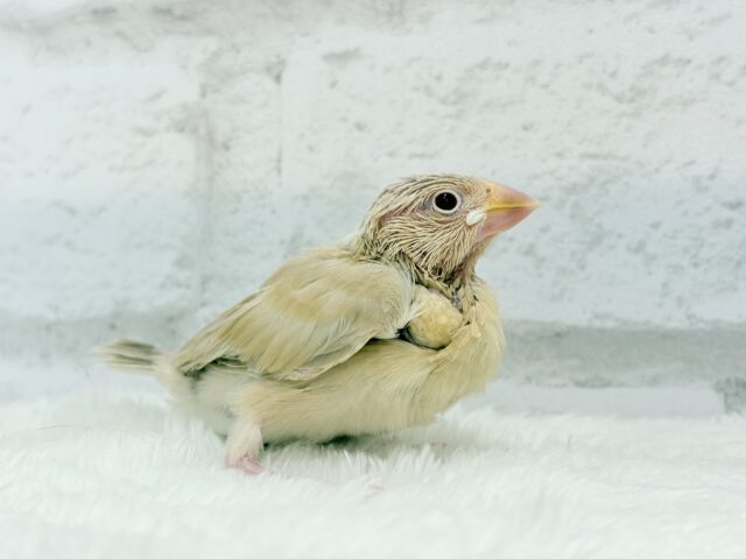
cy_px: 280
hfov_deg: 36.8
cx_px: 373
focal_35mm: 52
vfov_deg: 28.0
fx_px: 1121
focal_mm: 5.96
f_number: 1.6
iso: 40
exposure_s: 1/50
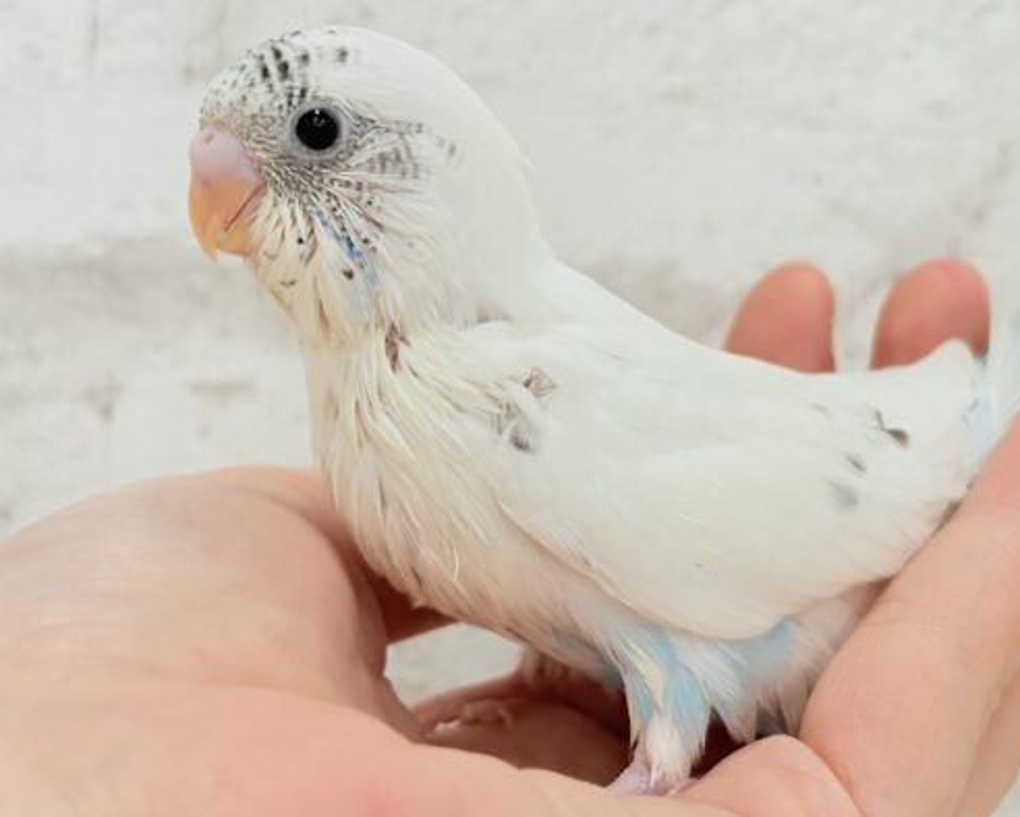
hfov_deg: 28.7
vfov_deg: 23.1
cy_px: 332
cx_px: 535
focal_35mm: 66
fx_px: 1993
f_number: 1.6
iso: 80
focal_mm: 5.96
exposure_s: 1/100
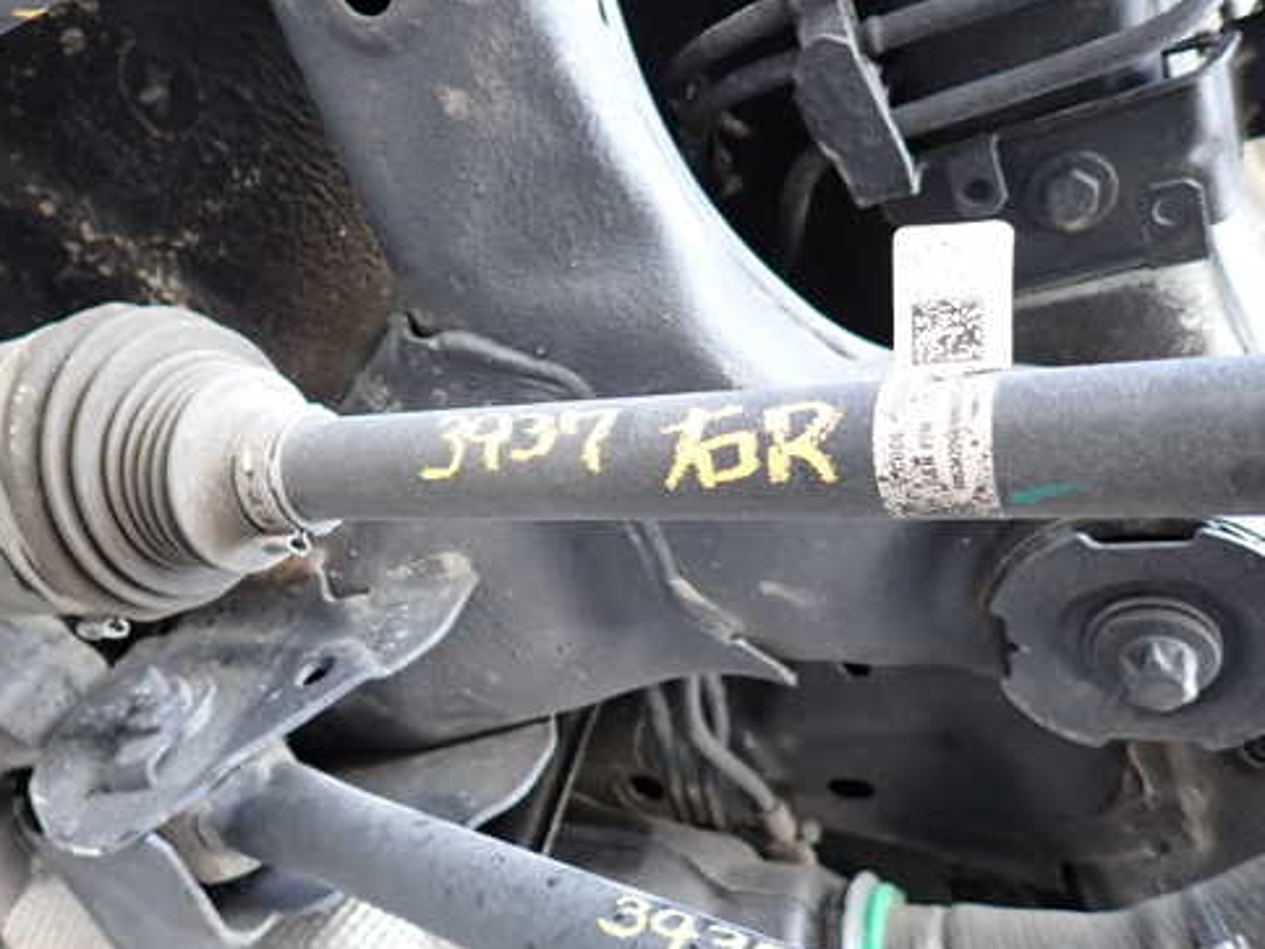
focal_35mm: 31
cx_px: 502
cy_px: 458
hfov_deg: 57.9
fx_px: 1133
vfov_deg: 45.4
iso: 250
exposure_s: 1/30
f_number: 2
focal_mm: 4.5
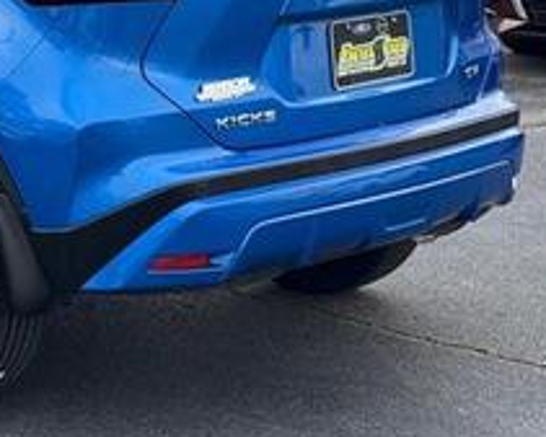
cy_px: 70
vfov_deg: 13.7
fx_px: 1811
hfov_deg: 16.5
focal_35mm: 112
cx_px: -91
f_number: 1.78
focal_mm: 6.76
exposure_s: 1/756
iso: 64
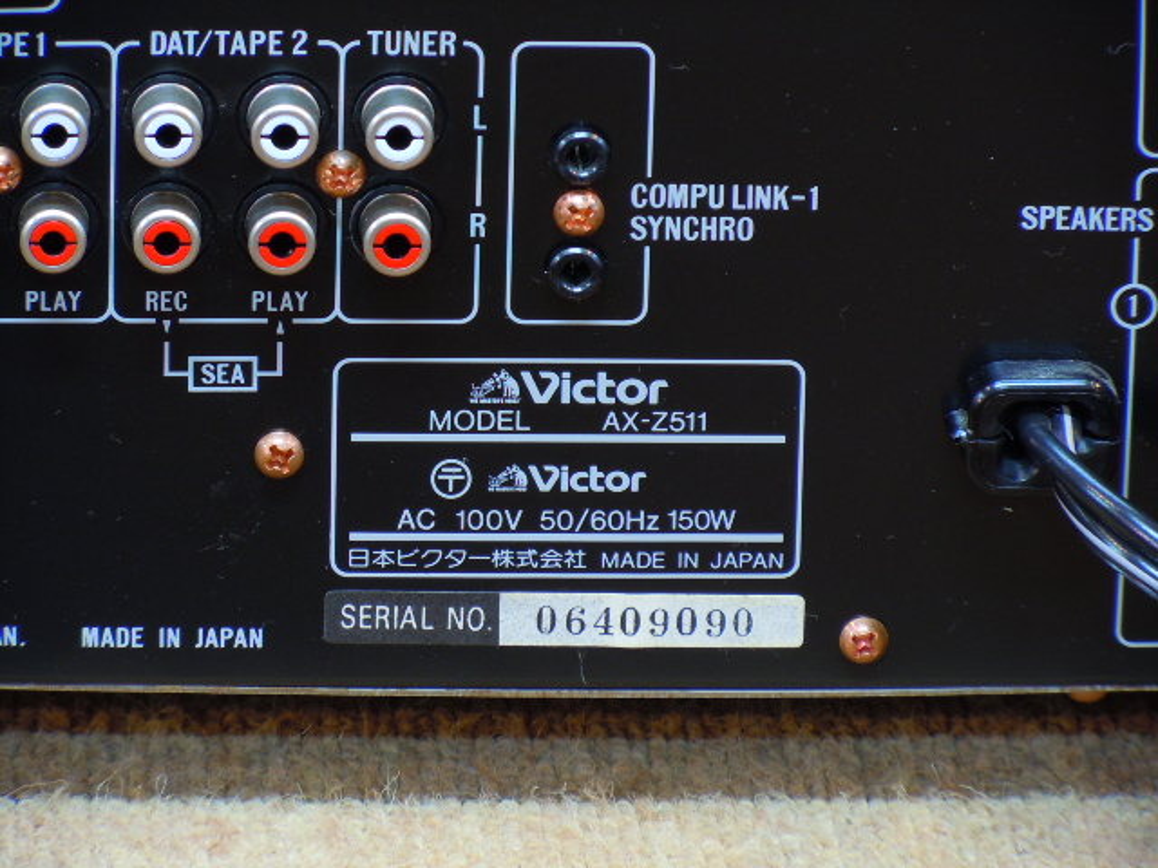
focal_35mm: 300
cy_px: 434
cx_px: 579
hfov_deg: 6.6
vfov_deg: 5.0
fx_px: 10036
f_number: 5.6
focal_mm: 54
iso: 100
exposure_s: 1/1.6
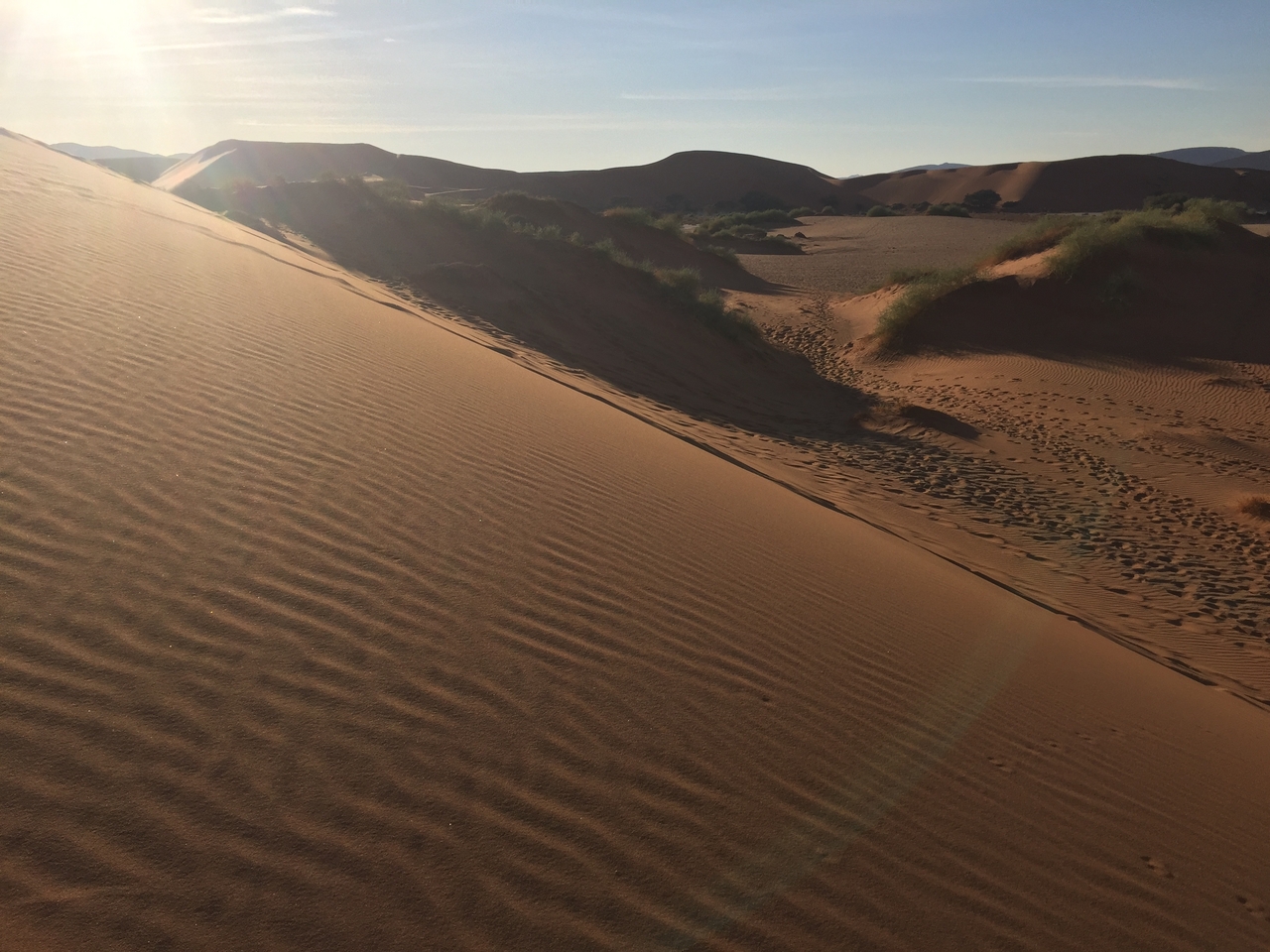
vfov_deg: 48.2
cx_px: 635
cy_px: 476
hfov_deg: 61.7
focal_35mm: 29
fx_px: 1064
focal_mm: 4.15
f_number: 2.2
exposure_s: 1/3049
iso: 32
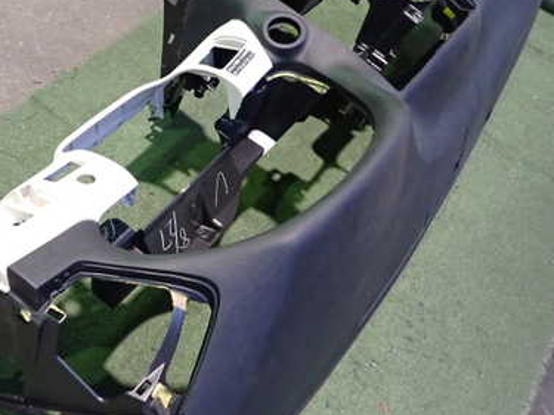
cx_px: 158
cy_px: 244
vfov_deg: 35.8
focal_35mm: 40
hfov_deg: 45.6
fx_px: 640
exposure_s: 1/30
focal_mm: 4.5
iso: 640
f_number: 2
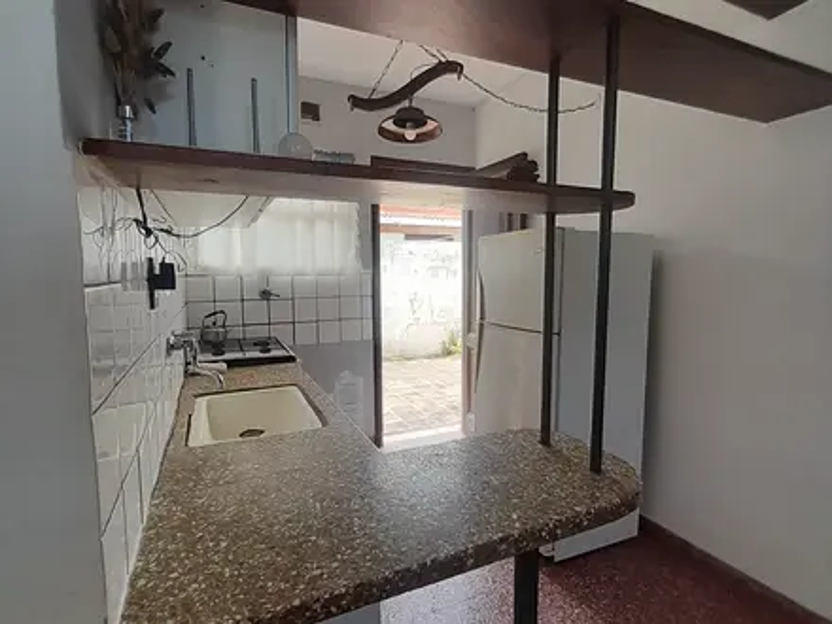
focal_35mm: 13
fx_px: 312
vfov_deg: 89.9
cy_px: 312
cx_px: 416
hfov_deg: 106.2
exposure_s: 1/50
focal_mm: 1.13
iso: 50
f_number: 2.2
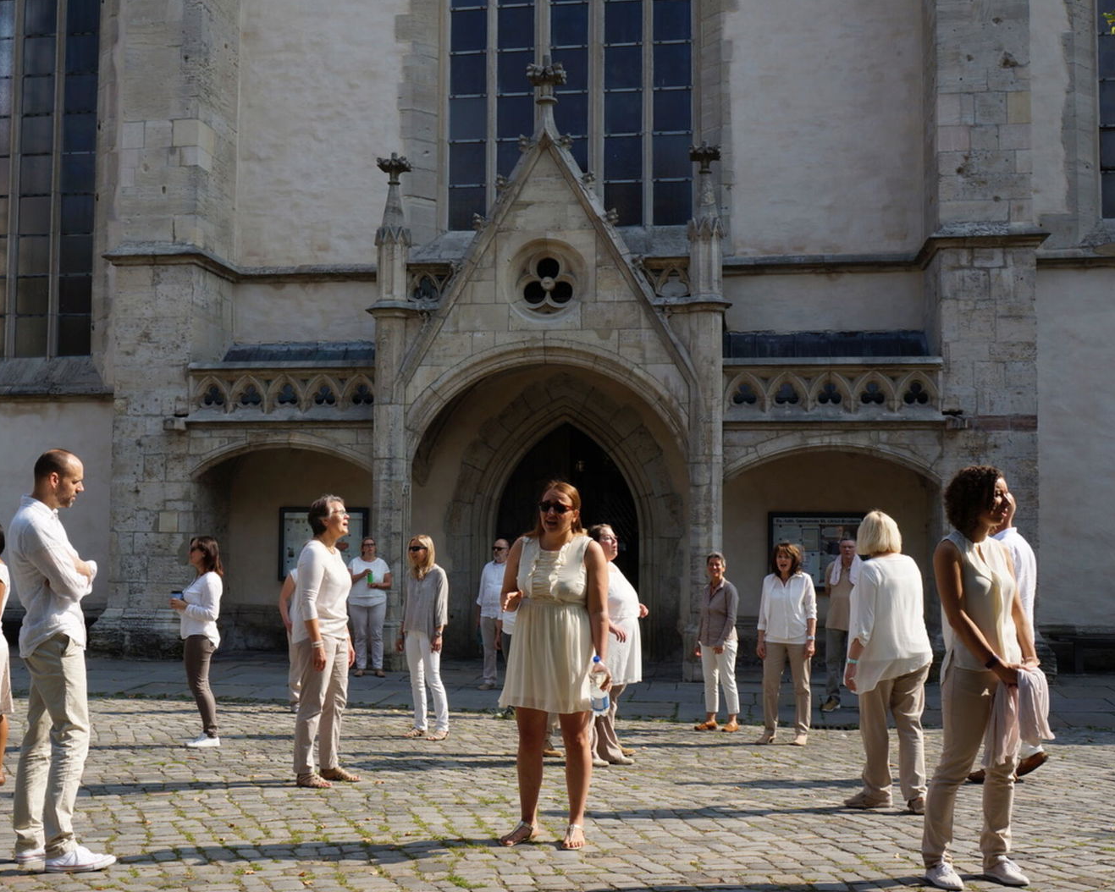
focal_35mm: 41
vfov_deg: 36.5
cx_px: 480
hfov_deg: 44.7
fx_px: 1353
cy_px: 449
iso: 100
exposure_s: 1/250
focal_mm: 24
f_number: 7.1
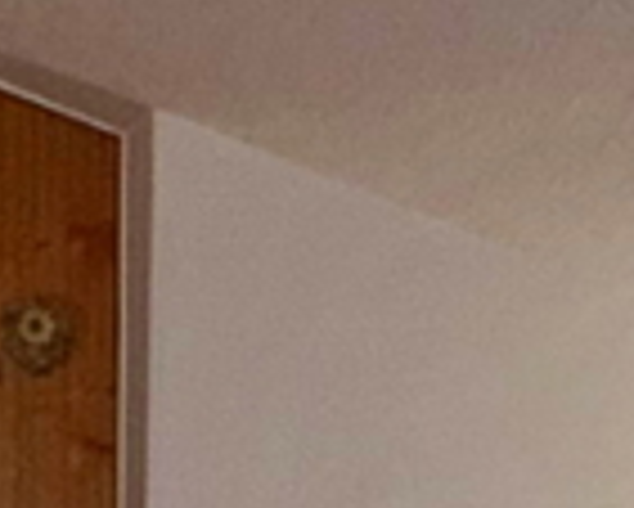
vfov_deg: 11.9
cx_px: -126
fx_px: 2178
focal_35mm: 116
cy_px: 1003
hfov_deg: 15.9
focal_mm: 2.22
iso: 64
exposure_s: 1/50
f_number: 2.2
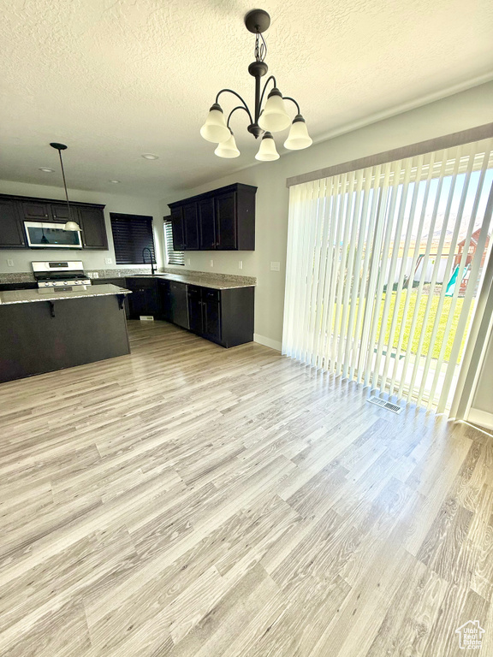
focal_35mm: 14
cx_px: 246
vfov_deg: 102.1
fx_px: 266
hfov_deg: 85.7
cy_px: 328
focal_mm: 2.22
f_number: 2.2
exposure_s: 1/99
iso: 80
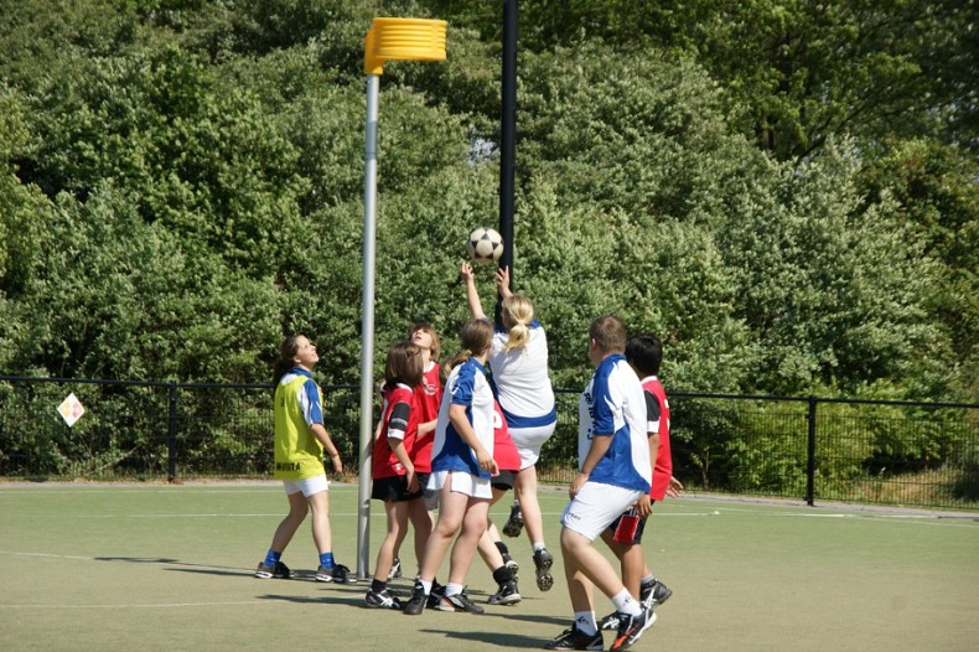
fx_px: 4893
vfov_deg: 7.6
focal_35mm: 180
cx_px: 490
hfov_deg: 11.4
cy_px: 326
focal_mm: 120
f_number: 9
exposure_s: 1/400
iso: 200
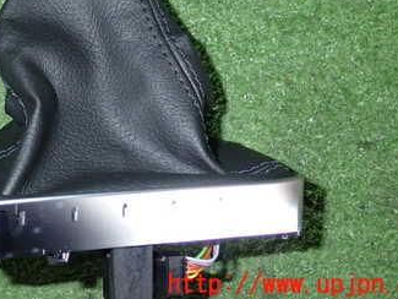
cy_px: 25
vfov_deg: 24.1
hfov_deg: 31.8
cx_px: 77
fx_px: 679
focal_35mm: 59
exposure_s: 1/30
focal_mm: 5.79
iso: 320
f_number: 7.1
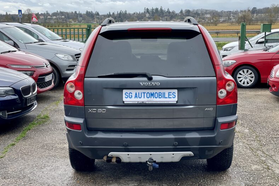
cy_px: 90
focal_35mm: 55
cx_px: 141
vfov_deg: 24.6
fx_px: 426
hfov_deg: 36.3
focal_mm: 6
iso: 32
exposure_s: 1/551
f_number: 2
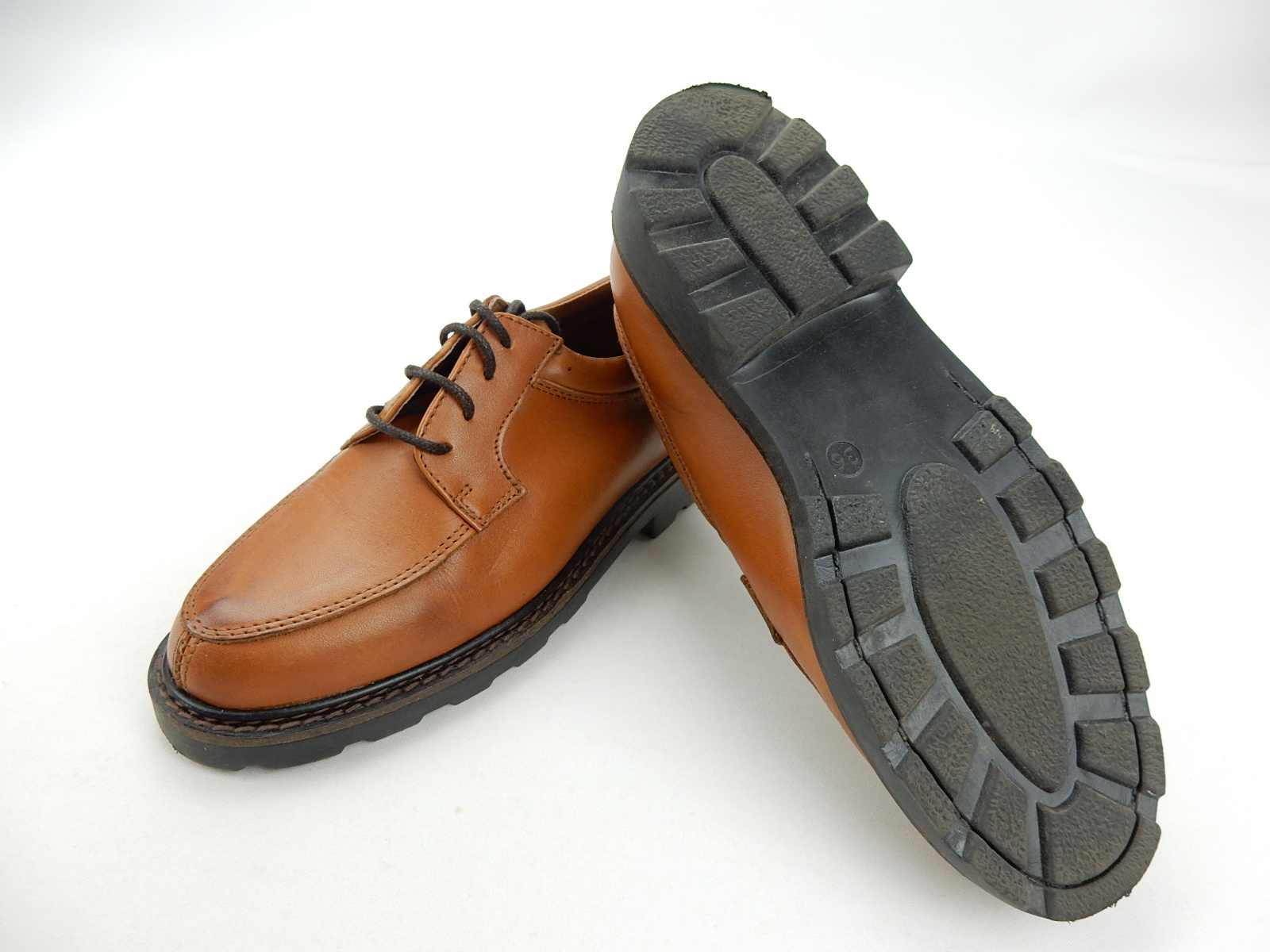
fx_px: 917
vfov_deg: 54.9
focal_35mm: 25
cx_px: 635
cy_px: 476
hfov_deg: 69.4
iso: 125
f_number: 3.7
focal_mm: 4.5
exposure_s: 1/50
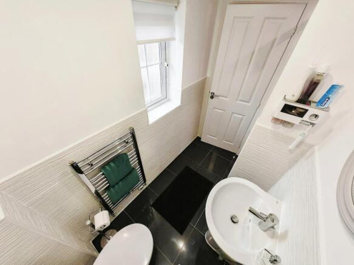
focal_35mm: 13
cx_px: 177
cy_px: 132
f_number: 2
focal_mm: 1.82
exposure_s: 1/50
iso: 800
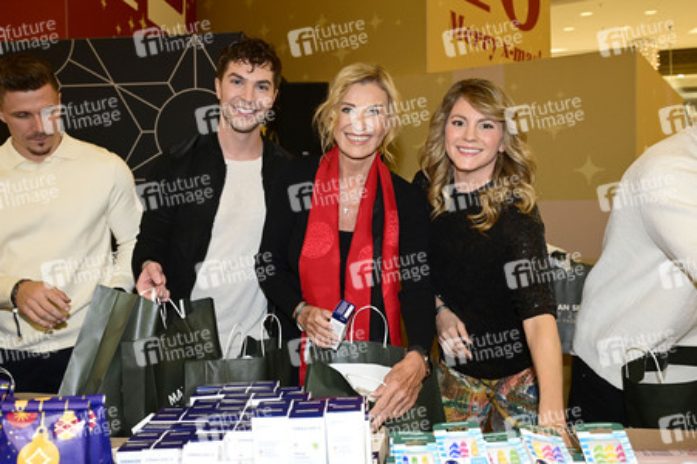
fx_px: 590
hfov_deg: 61.1
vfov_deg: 42.9
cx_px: 348
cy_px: 232
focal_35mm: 30
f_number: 5.6
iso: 2500
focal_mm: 30.5
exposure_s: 1/200
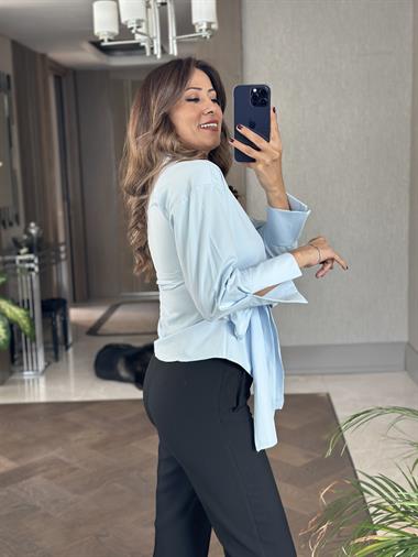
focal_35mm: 48
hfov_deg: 30.3
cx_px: 209
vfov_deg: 39.6
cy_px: 278
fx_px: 772
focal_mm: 6.86
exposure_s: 1/132
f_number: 1.78
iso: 100
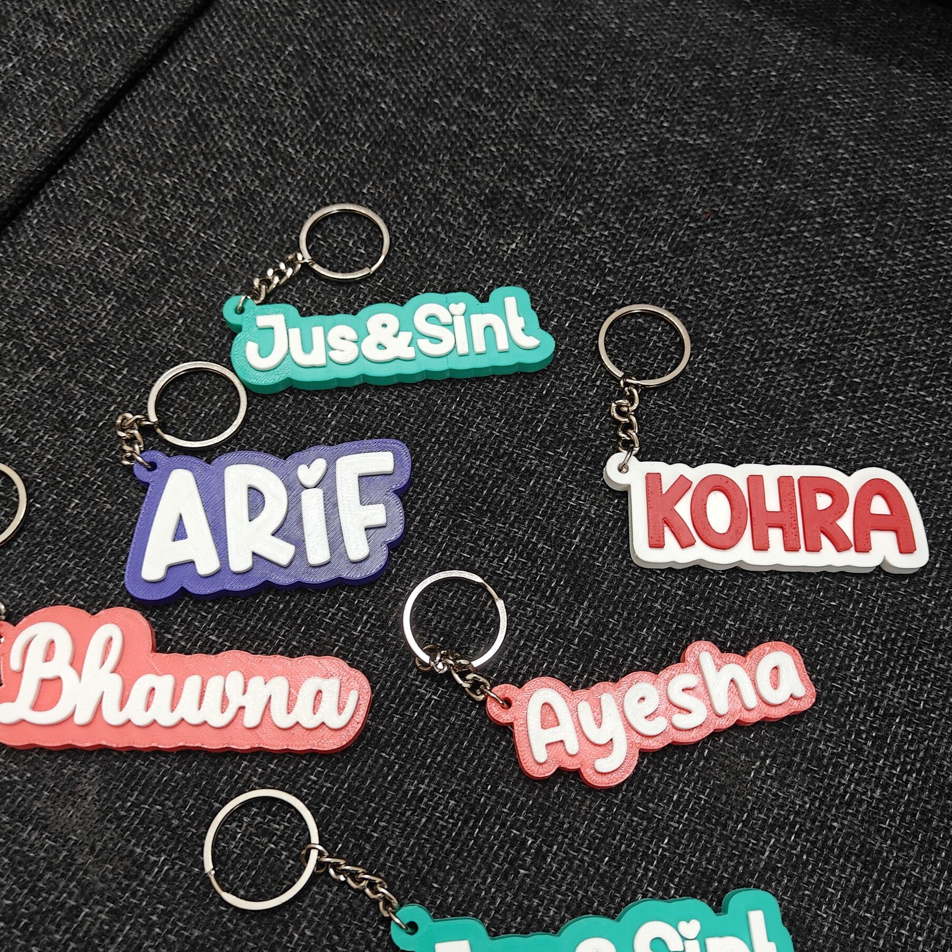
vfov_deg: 54.0
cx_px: 484
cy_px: 497
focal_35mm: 30
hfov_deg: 54.0
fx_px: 933
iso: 160
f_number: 1.8
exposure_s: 1/50
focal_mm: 5.59
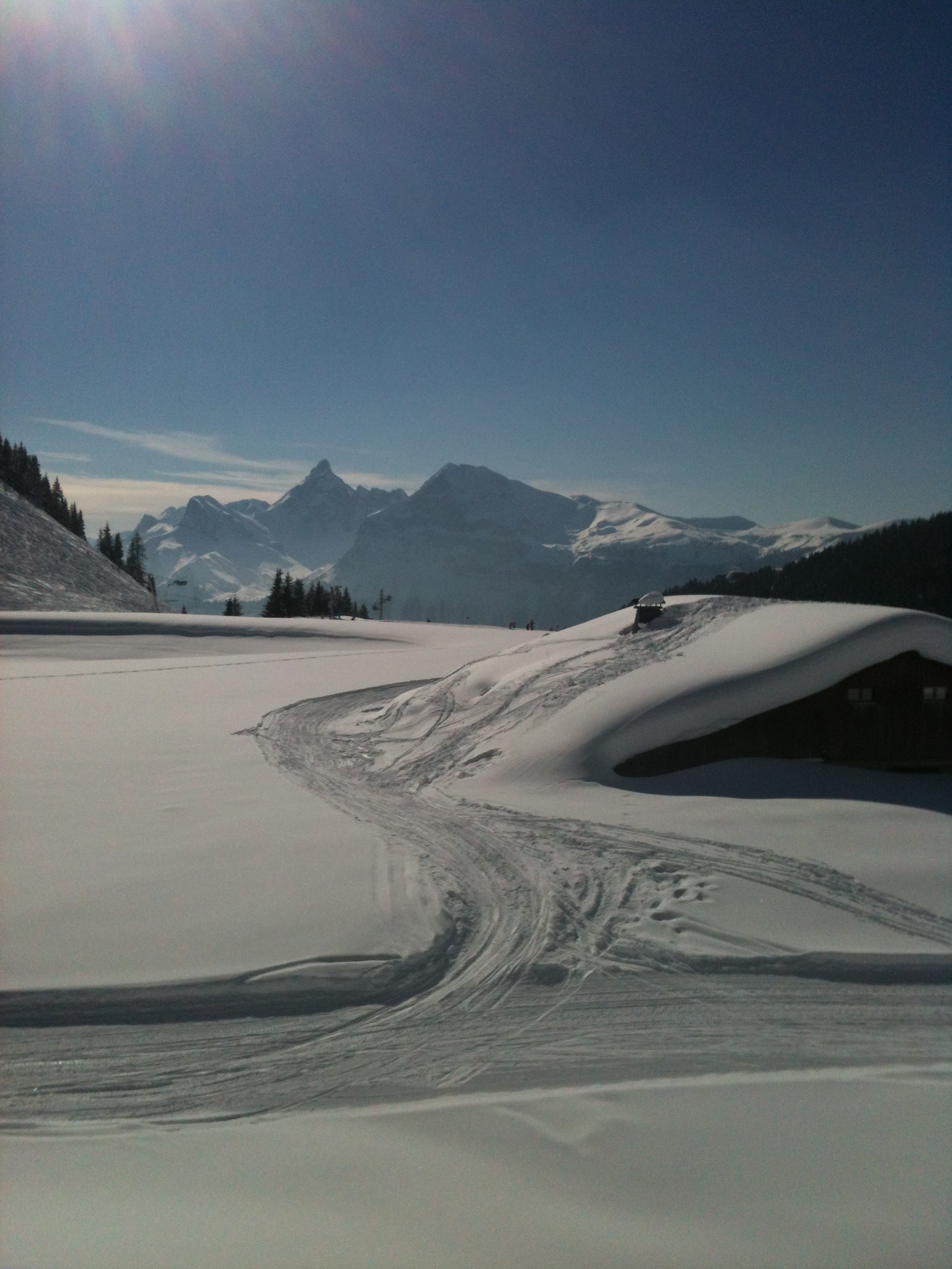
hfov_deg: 40.7
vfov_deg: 52.6
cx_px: 476
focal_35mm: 35
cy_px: 634
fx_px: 1283
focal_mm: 3.85
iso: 80
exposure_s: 1/8522
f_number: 2.8
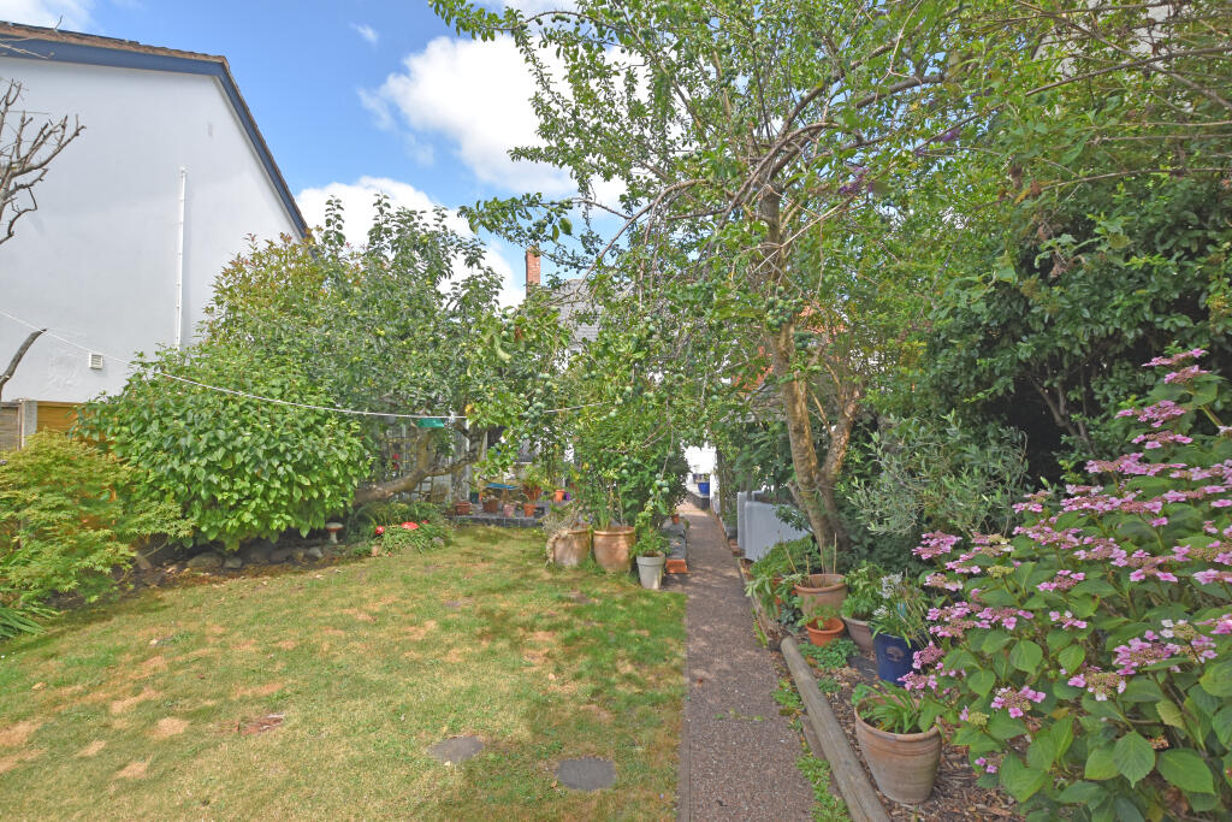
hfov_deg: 100.4
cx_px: 616
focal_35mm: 15
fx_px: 513
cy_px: 411
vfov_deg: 77.3
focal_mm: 10
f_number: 7.1
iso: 200
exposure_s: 1/250
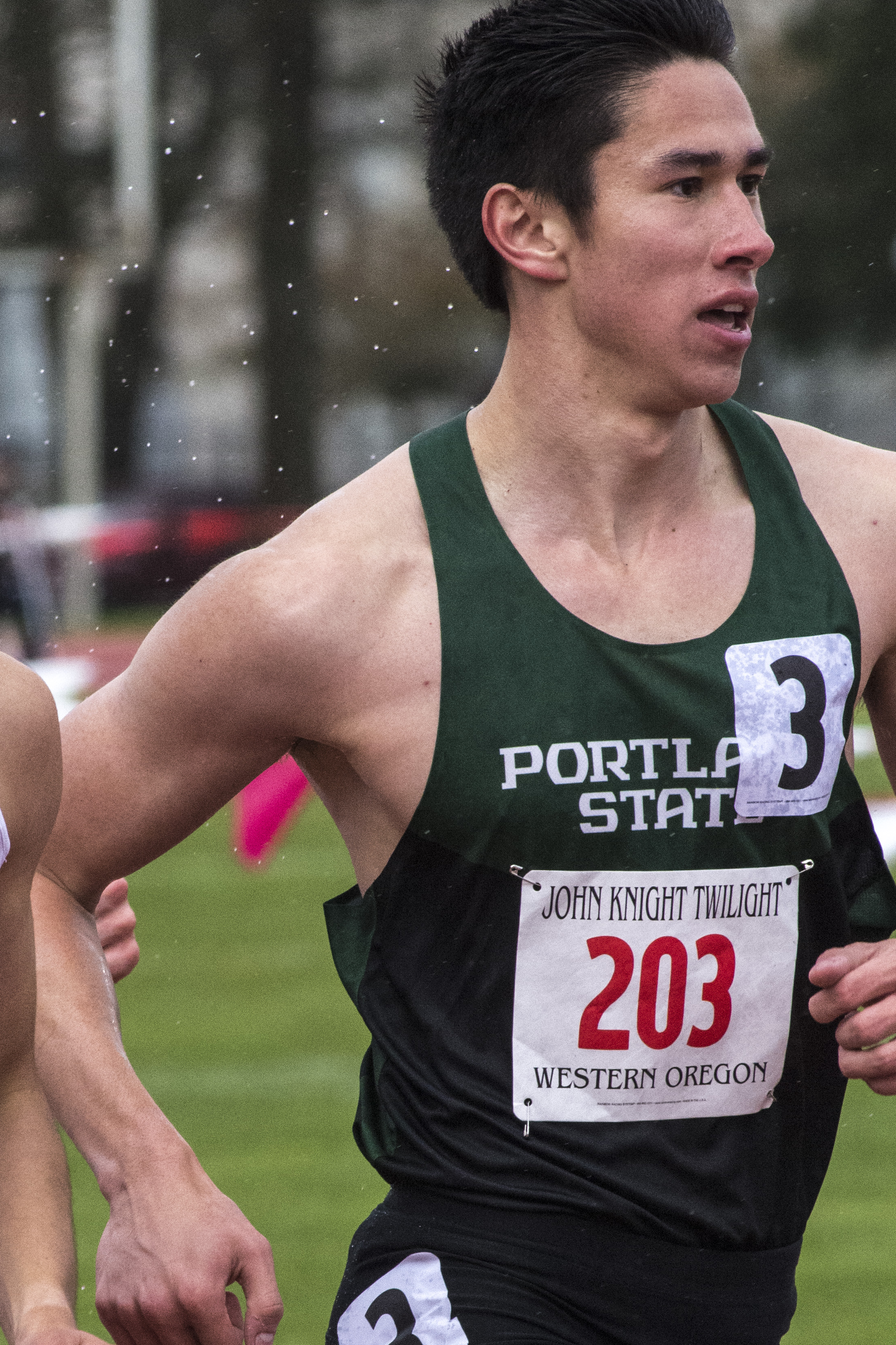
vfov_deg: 3.8
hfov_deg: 2.5
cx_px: 194
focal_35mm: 544
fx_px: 20308
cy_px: 1066
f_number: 8
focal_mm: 200
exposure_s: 1/2500
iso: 2500
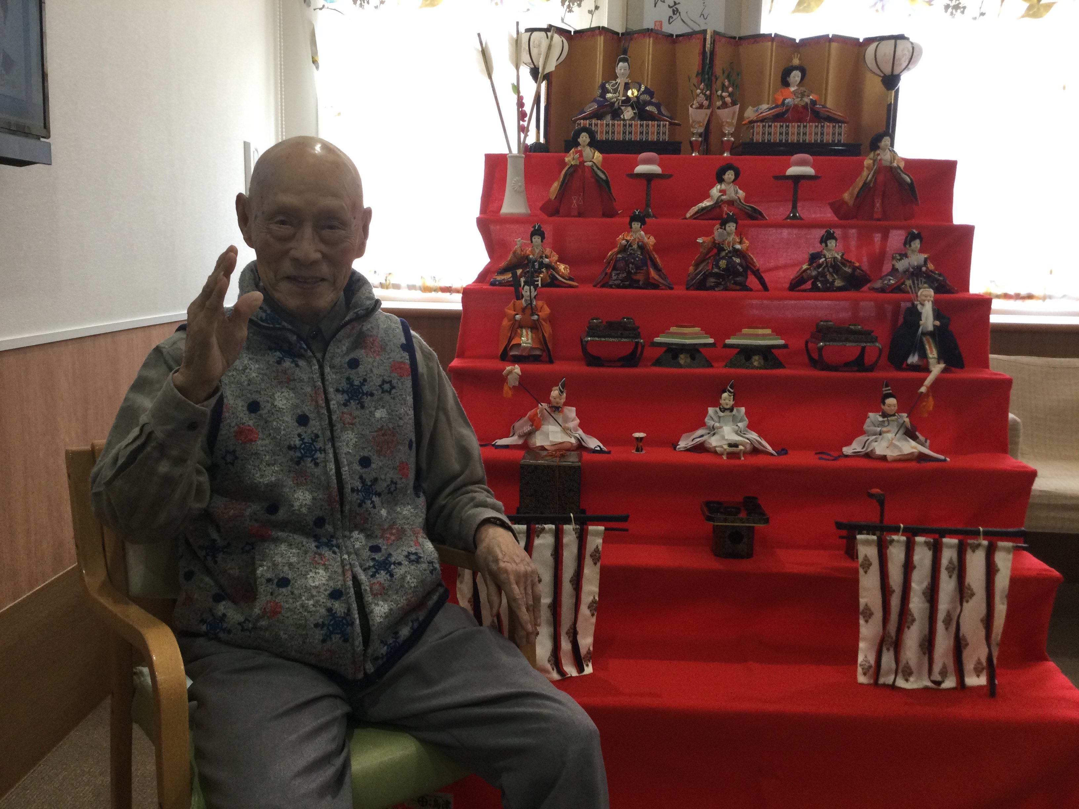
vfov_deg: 45.4
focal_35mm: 31
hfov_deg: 58.4
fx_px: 966
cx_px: 540
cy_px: 404
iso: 50
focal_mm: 3.3
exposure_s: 1/30
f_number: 2.4
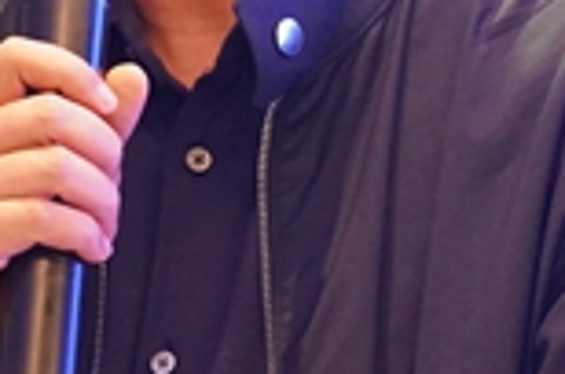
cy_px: -38
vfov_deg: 4.8
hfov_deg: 7.2
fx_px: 4458
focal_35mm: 285
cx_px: -169
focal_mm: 54.7
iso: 5000
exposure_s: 1/160
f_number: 4
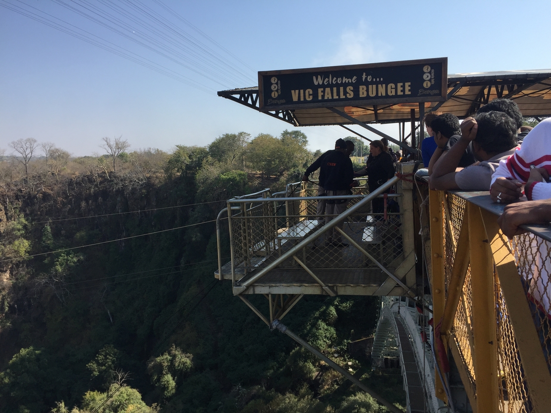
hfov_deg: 61.7
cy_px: 206
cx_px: 276
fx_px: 462
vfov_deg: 48.2
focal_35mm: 29
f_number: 2.2
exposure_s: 1/1412
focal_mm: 4.15
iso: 32
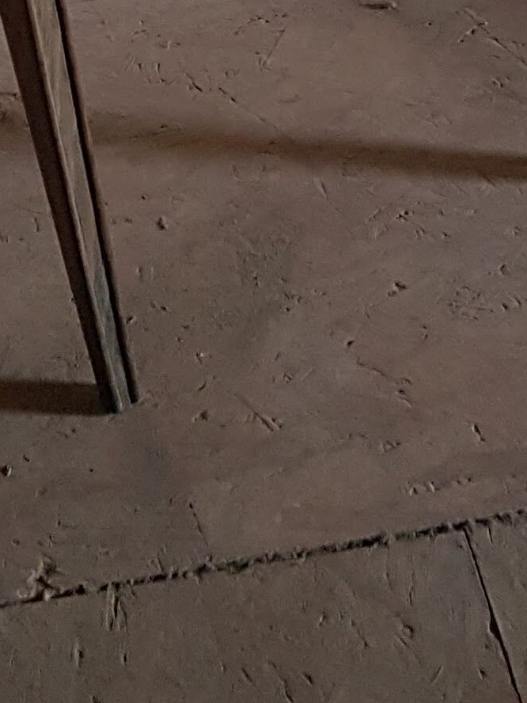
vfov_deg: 14.2
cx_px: 116
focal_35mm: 118
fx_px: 2395
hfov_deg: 12.5
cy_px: -667
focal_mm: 4.2
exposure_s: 1/50
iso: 200
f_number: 1.7
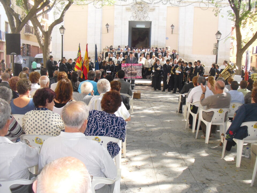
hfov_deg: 18.4
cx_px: 128
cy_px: 96
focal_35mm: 107
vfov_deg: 13.8
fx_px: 794
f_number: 5.6
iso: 200
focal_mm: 18.9
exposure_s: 1/250
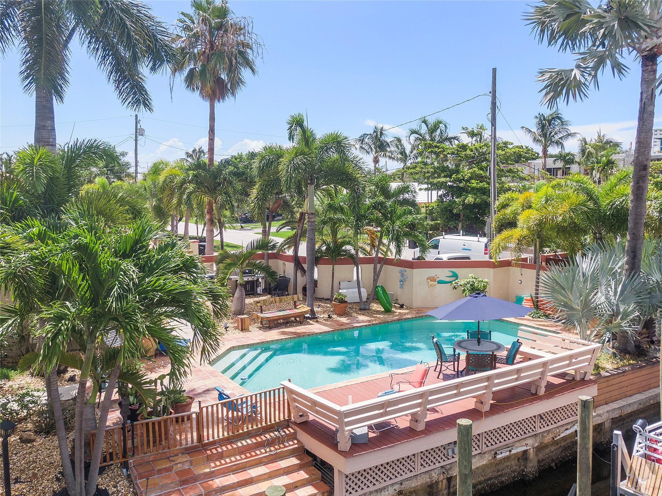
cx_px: 331
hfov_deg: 56.8
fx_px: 612
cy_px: 248
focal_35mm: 32
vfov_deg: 44.1
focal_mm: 5.45
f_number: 3.1
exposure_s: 1/800
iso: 100
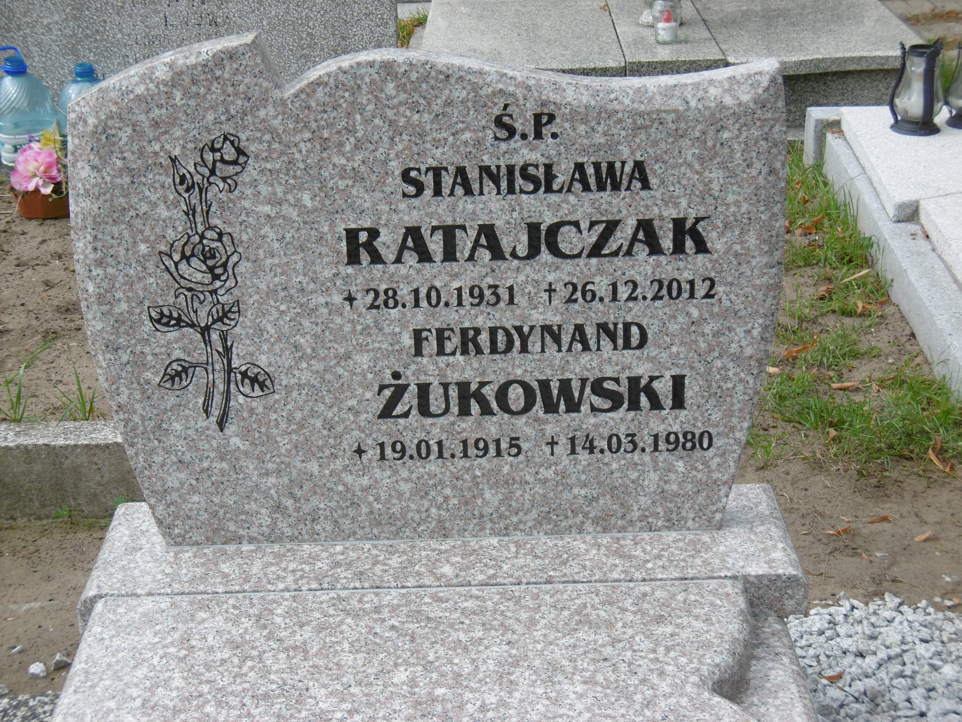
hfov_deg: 28.6
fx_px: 1890
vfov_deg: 21.6
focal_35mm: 68
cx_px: 481
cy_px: 361
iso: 100
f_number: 4.4
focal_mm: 12.1
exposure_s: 1/400
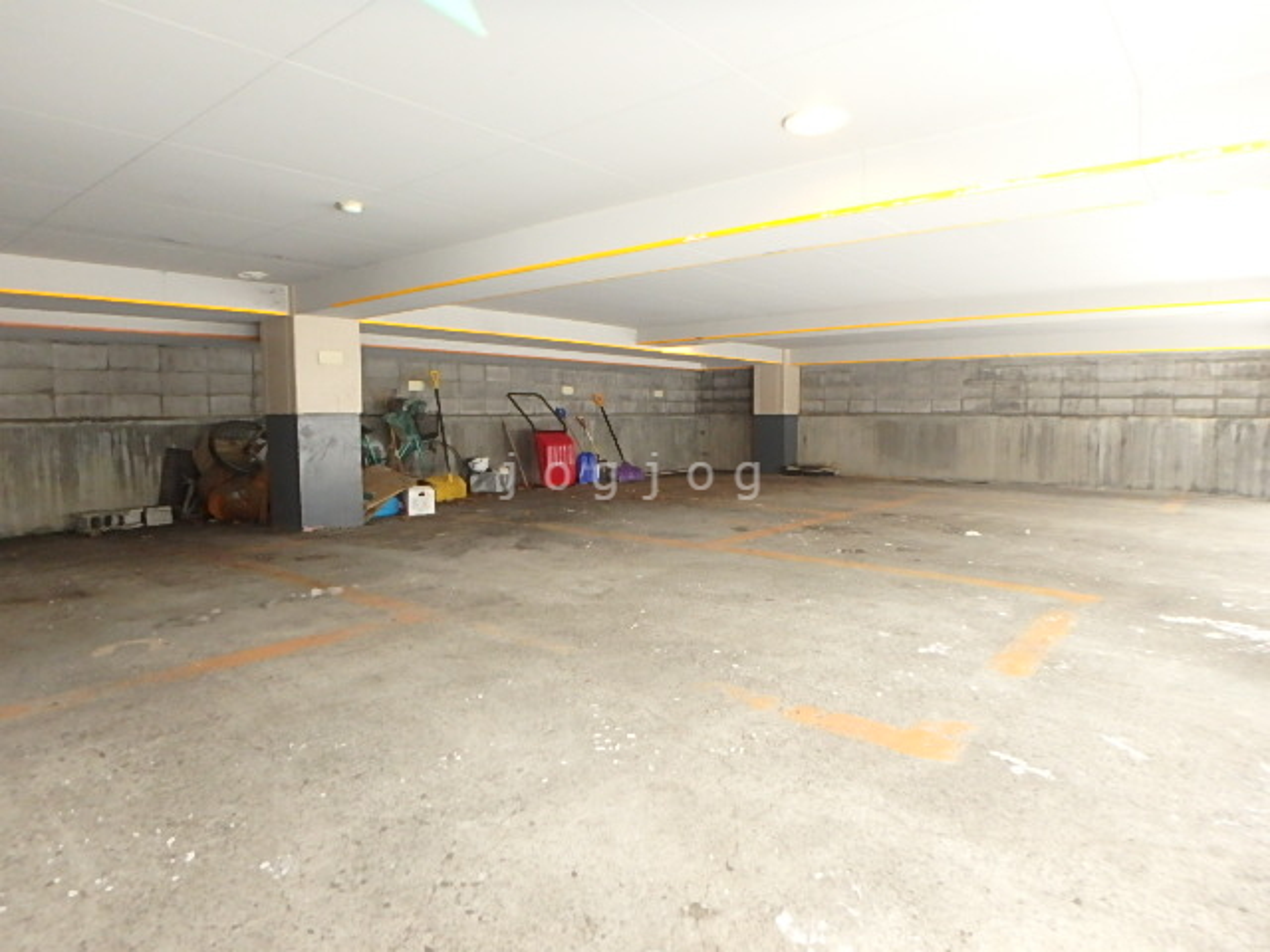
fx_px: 770
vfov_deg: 63.4
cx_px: 635
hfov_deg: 79.0
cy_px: 476
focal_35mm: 21
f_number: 3.5
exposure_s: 1/30
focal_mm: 3.7
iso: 500
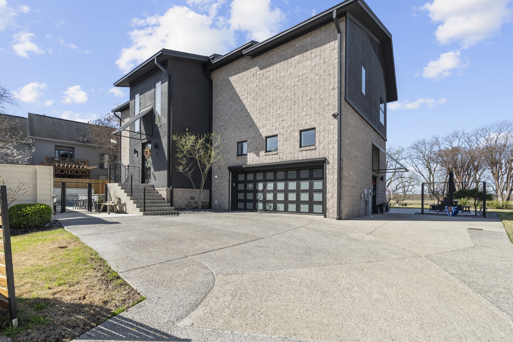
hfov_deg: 96.7
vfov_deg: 73.7
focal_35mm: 16
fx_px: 228
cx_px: 256
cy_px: 171
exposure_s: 1/250
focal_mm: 16
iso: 400
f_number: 9
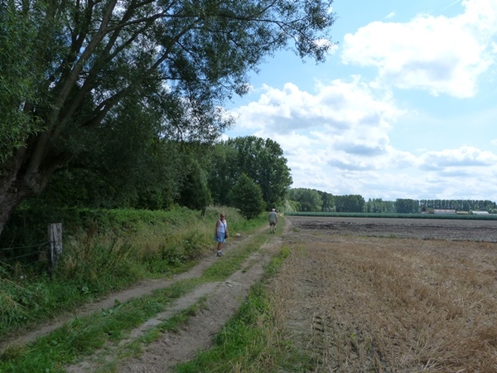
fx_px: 359
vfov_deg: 54.9
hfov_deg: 69.4
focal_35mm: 25
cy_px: 186
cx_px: 248
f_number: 5.6
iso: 125
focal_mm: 4.5
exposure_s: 1/320
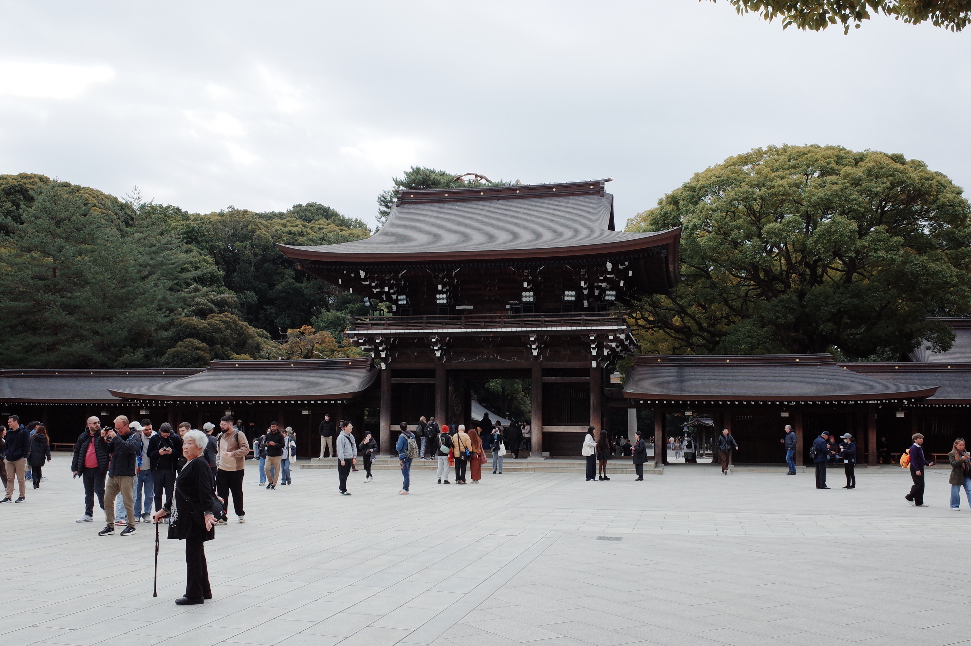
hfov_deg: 54.5
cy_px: 323
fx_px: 943
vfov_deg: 37.8
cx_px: 486
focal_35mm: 35
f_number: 5.6
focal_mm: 18.3
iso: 400
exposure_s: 1/750
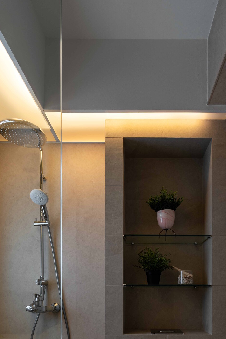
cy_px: 286
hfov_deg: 47.9
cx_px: 111
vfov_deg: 60.2
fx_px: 254
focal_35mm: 27
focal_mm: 16
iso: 100
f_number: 8
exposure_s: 1/13
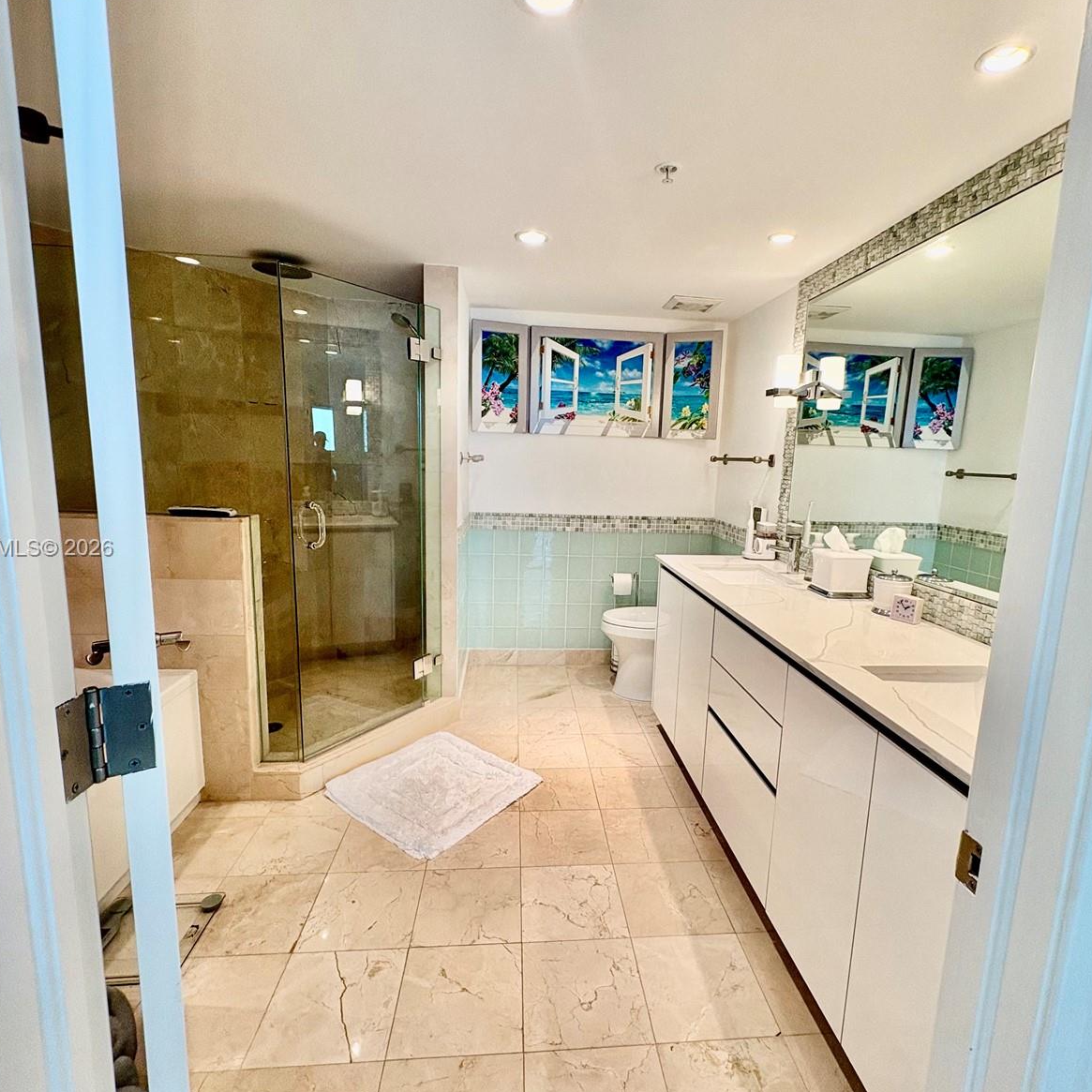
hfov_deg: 83.9
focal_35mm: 17
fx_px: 607
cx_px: 571
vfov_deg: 84.0
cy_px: 549
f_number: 2.2
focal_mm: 2.22
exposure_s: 1/60
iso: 125
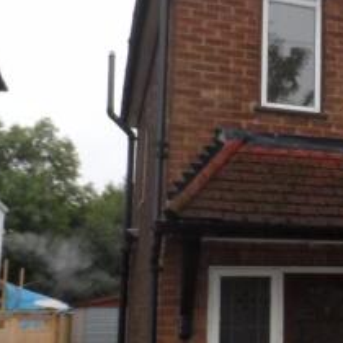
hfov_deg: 25.0
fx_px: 661
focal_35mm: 59
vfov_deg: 29.0
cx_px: 450
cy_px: 194
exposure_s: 1/500
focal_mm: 4
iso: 120
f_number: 3.2
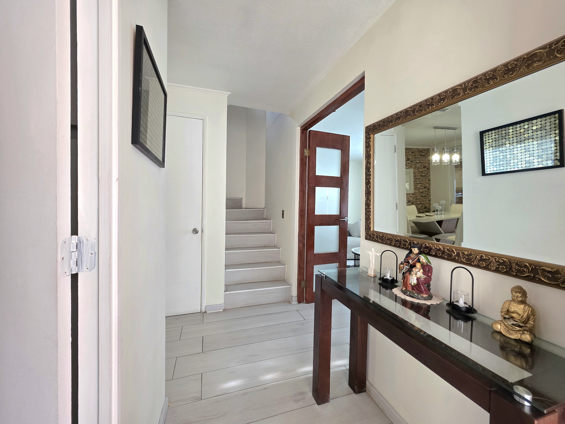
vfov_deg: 89.9
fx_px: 212
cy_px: 212
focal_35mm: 13
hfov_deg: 106.2
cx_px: 282
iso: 125
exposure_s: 1/120
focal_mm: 2.2
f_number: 1.9
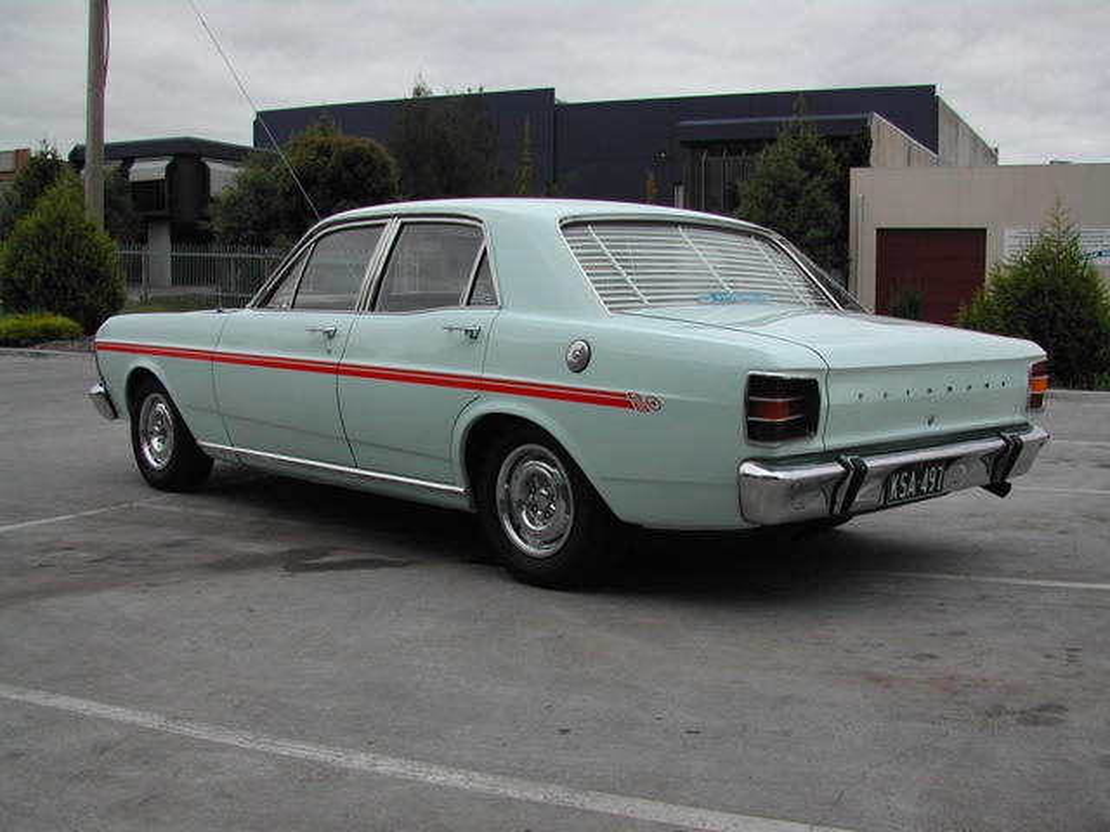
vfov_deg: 37.7
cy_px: 416
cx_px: 555
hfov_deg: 49.0
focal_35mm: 38
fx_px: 1219
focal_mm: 8
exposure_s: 1/525
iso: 100
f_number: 2.8
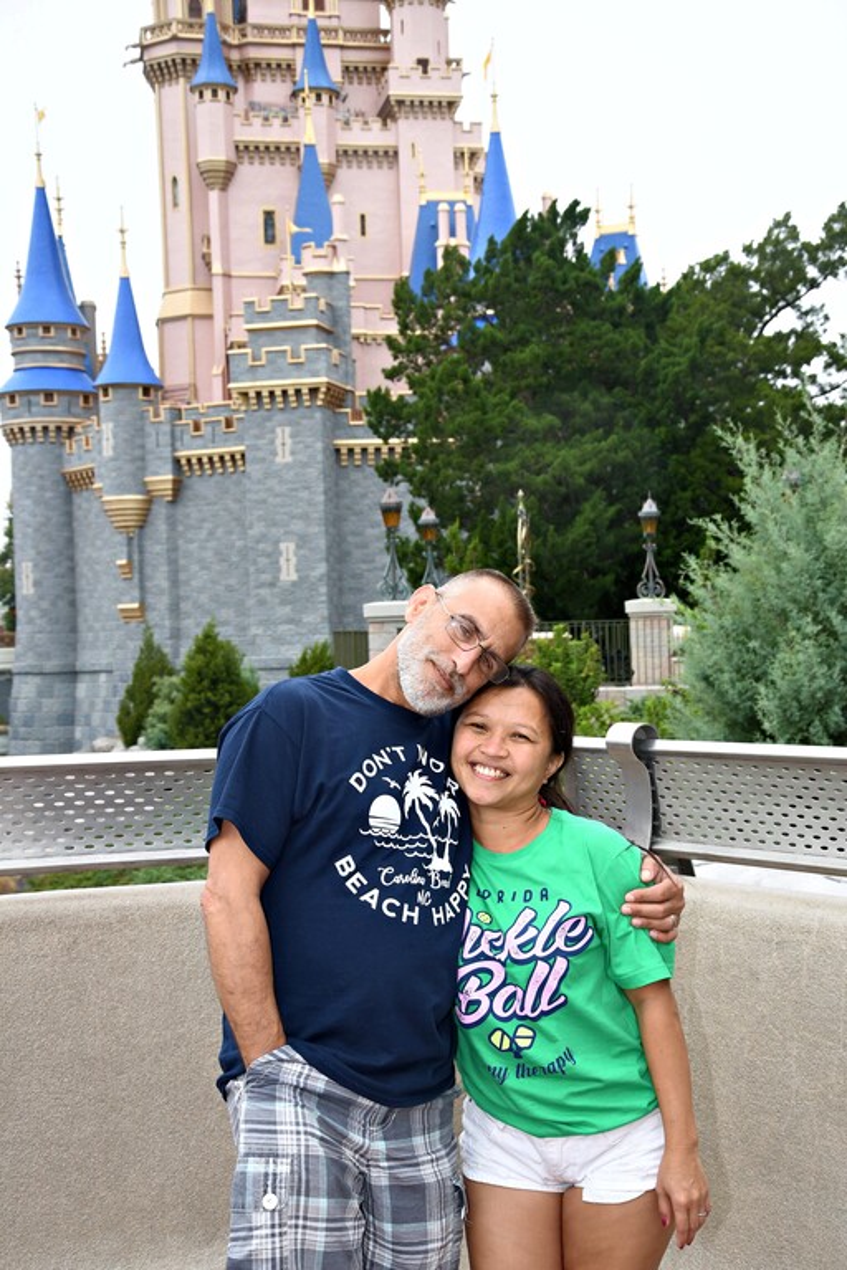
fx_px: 1835
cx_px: 424
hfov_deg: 26.0
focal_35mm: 52
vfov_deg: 38.2
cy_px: 635
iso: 400
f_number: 8
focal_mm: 35
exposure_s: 1/250
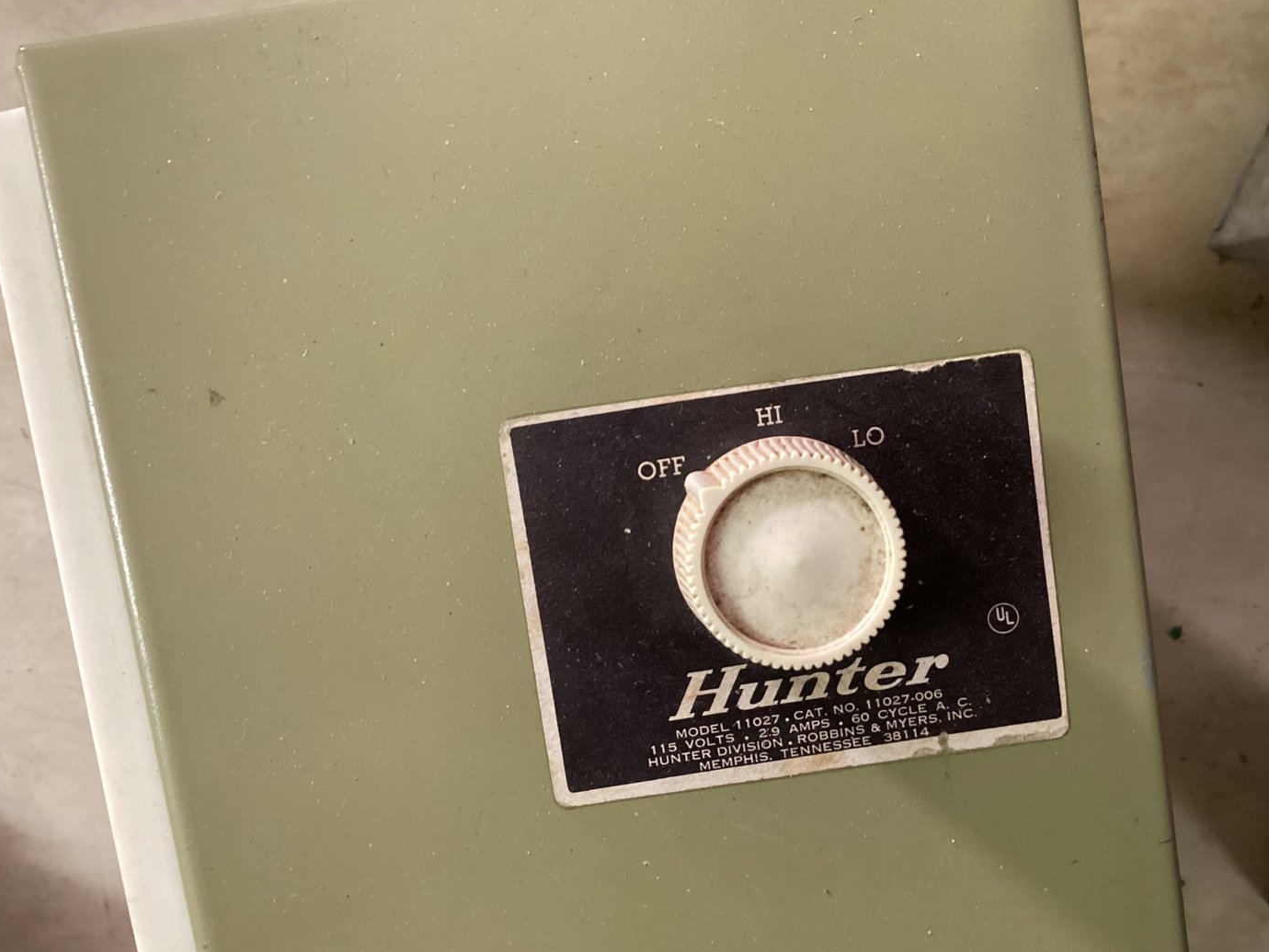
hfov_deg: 53.9
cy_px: 519
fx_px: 1246
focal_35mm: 34
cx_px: 672
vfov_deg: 41.8
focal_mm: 3.3
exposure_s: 1/40
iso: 320
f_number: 2.4
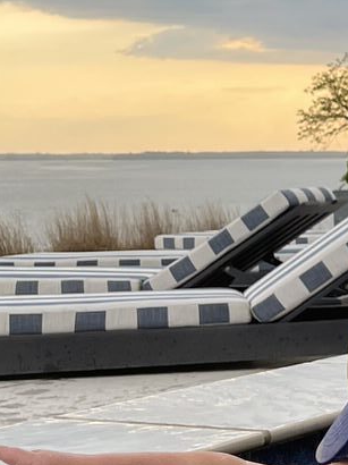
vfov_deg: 17.1
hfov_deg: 11.6
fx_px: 1543
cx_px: 694
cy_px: 264
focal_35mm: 115
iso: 32
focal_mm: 5.1
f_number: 1.6
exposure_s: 1/679
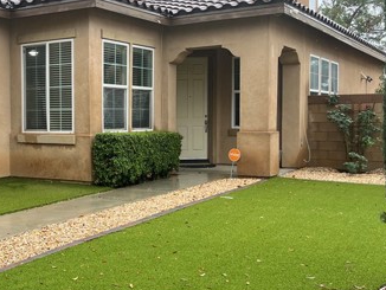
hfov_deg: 35.8
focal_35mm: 51
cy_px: 133
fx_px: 569
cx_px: 60
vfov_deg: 28.6
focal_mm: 5.7
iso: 50
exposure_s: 1/194
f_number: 1.5
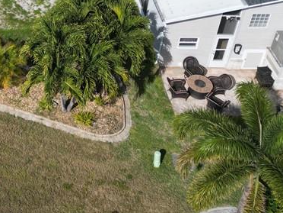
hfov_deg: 27.3
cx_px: -14
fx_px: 540
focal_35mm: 66
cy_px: -53
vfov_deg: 20.6
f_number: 1.7
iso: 200
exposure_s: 1/5000
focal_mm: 6.72
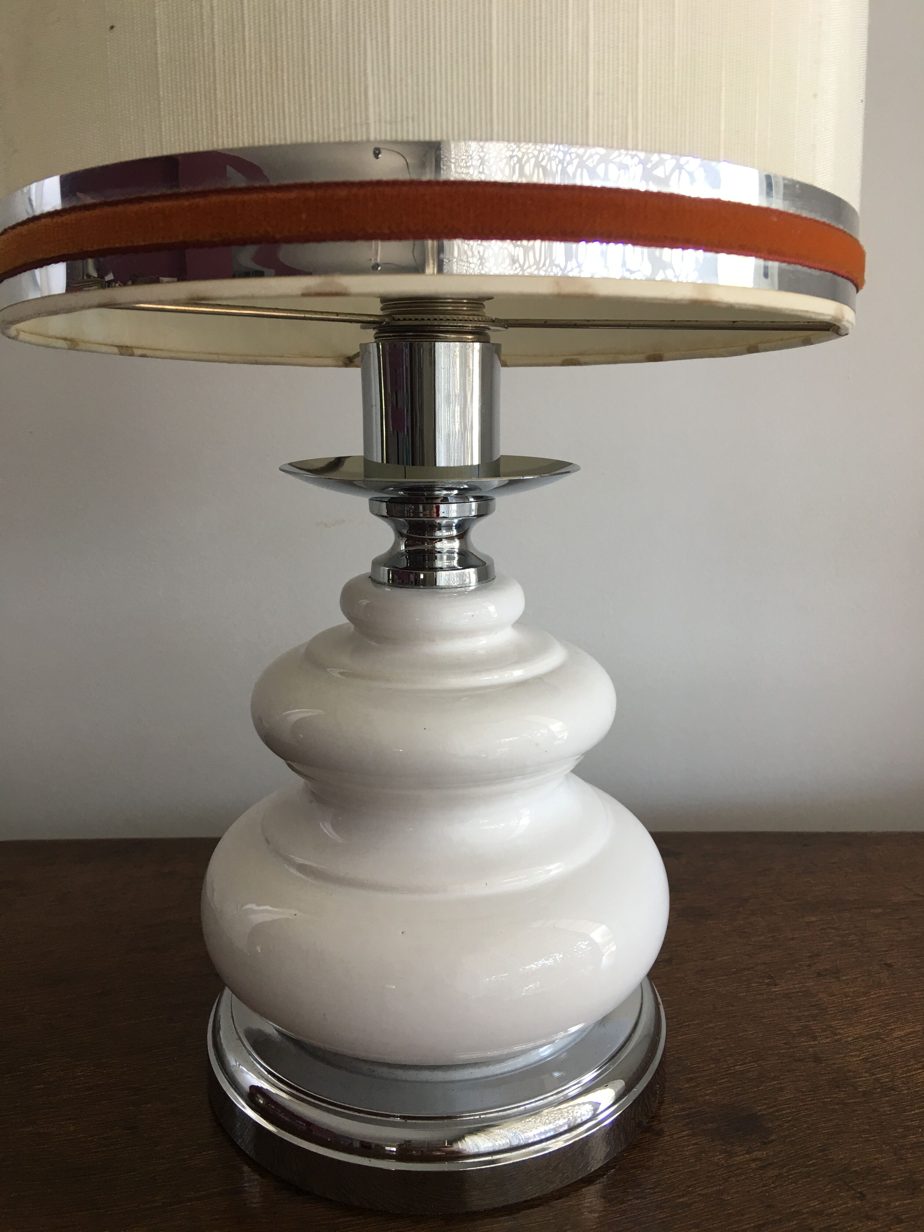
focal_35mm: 29
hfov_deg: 48.2
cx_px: 462
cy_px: 616
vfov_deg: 61.7
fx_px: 1032
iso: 32
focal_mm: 4.15
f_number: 2.2
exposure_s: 1/33
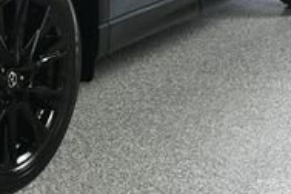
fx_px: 930
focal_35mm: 115
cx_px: -68
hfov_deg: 16.9
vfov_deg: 11.5
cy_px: -77
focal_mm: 23
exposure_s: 1/160
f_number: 9
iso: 100
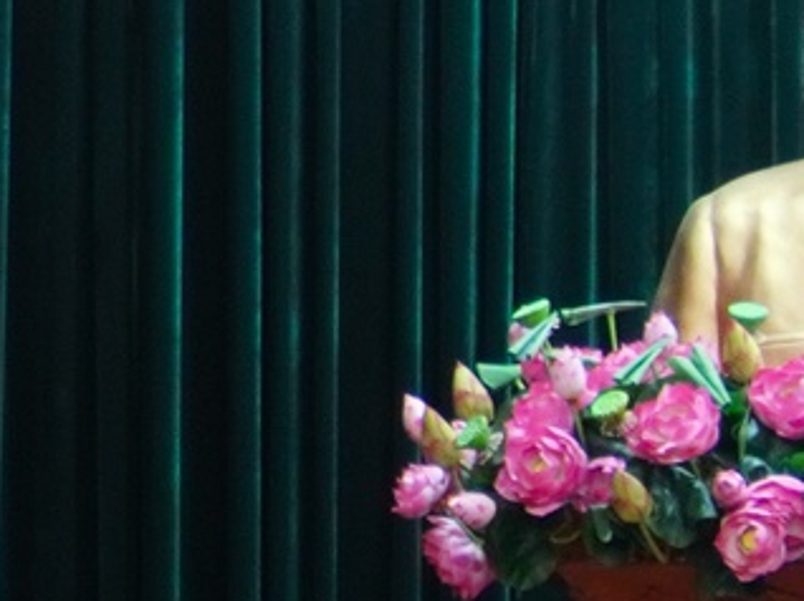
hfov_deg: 4.3
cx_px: 3072
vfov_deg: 3.4
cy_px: 931
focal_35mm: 430
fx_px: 9977
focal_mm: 37
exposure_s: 1/60
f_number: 4
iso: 500
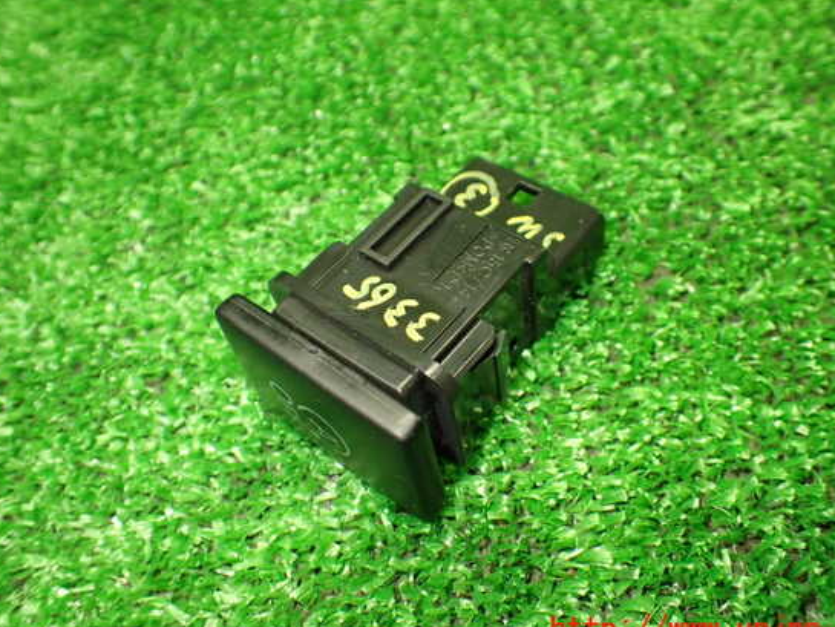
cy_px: 305
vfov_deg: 43.0
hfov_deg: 55.3
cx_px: 437
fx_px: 796
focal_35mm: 33
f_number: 2.3
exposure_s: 1/125
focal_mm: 5.4
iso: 800
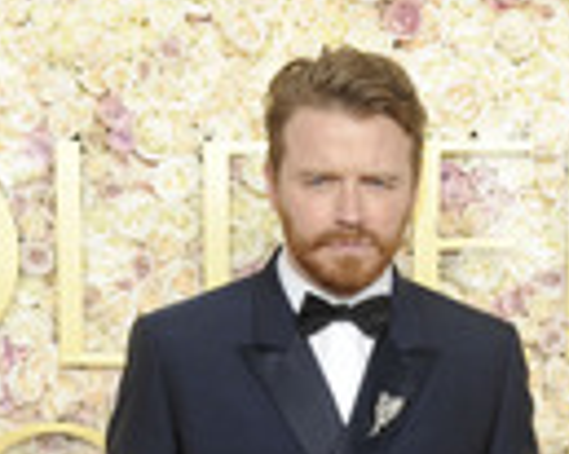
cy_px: 833
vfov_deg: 8.5
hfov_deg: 11.0
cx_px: 302
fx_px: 2945
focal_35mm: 175
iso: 1000
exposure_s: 1/250
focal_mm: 60
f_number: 13
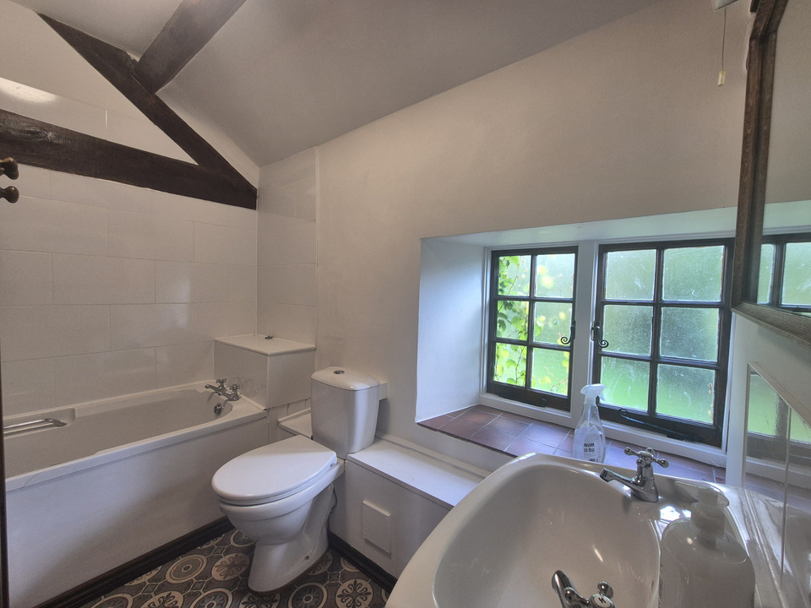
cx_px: 406
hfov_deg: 106.2
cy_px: 304
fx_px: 305
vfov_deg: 89.9
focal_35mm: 13
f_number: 2.2
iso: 160
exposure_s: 1/50
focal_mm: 2.2
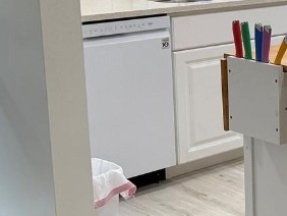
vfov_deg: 16.7
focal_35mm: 87
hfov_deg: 19.1
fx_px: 722
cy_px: 16
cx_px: 454
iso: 100
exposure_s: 1/232
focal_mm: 6.76
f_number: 1.78
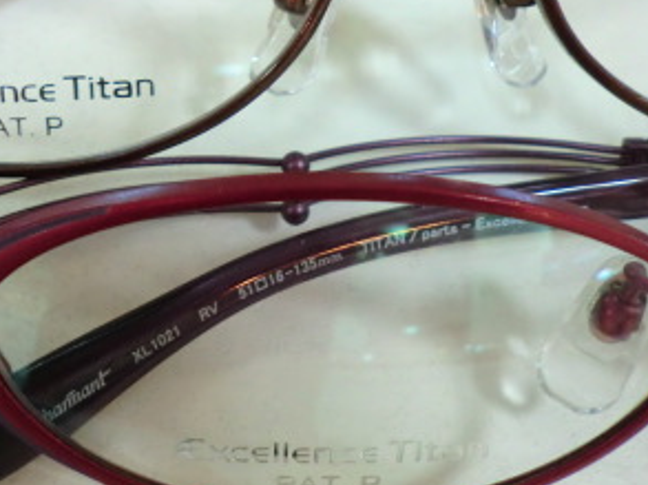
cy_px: 20
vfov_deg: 20.4
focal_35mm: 70
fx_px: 1309
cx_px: 0
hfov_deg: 26.3
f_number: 3.5
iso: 250
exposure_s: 1/60
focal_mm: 5.8
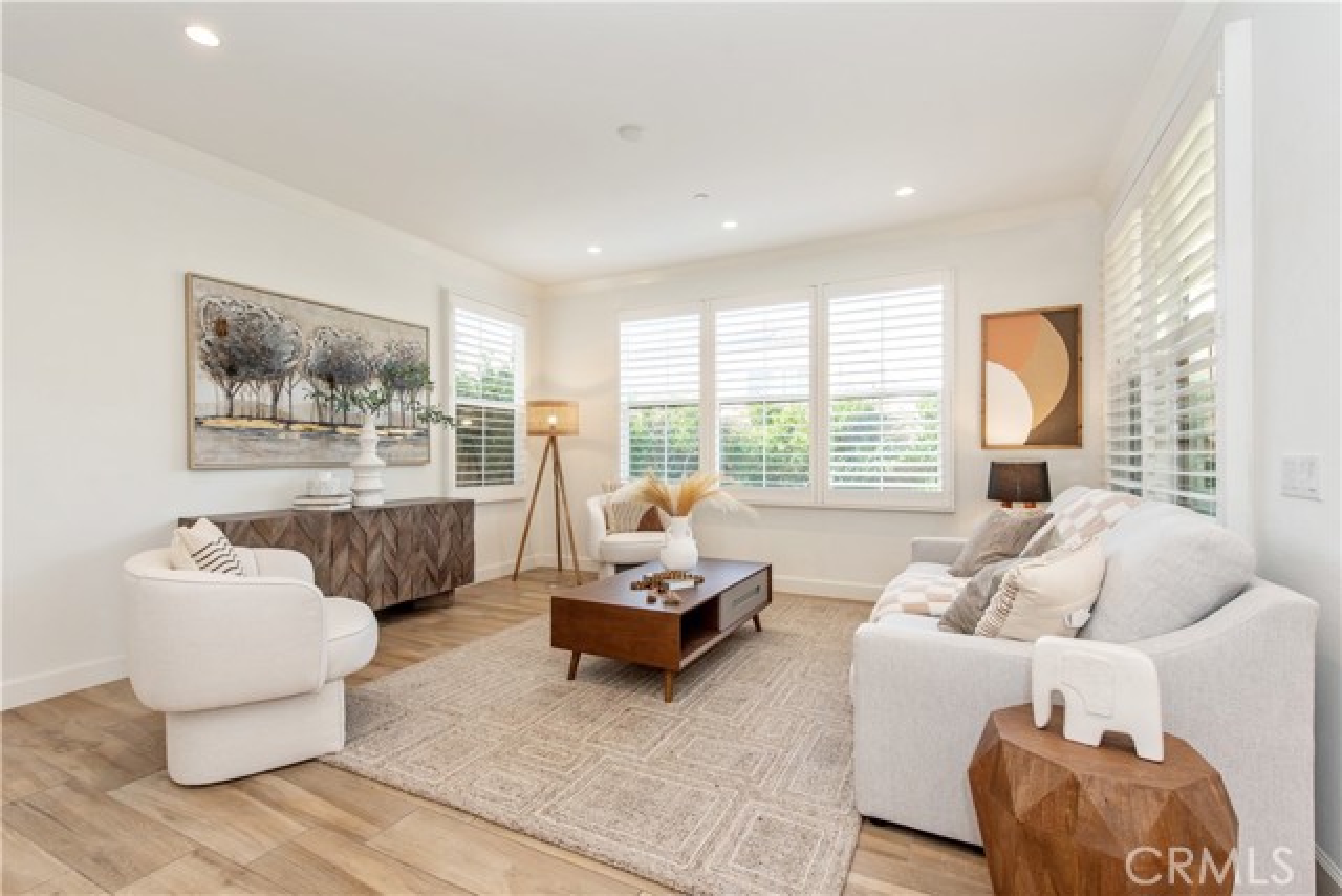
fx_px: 597
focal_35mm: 16
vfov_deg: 73.8
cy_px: 448
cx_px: 671
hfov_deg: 96.7
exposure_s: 1/125
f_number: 5.6
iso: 400
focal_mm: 16
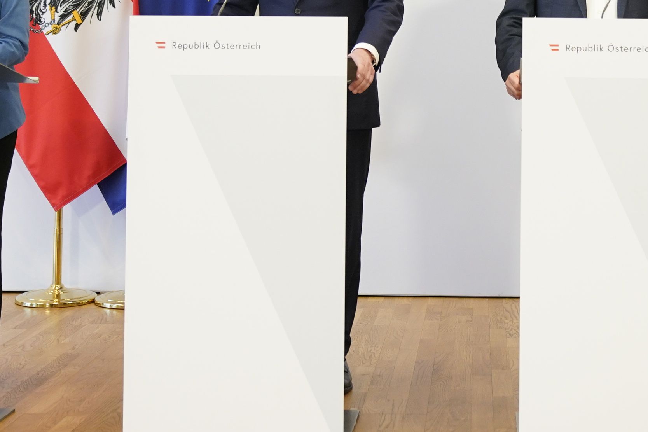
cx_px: 479
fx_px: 1296
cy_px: 27
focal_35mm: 72
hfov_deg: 27.7
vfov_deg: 18.5
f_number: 2.8
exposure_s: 1/320
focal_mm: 30
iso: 1600
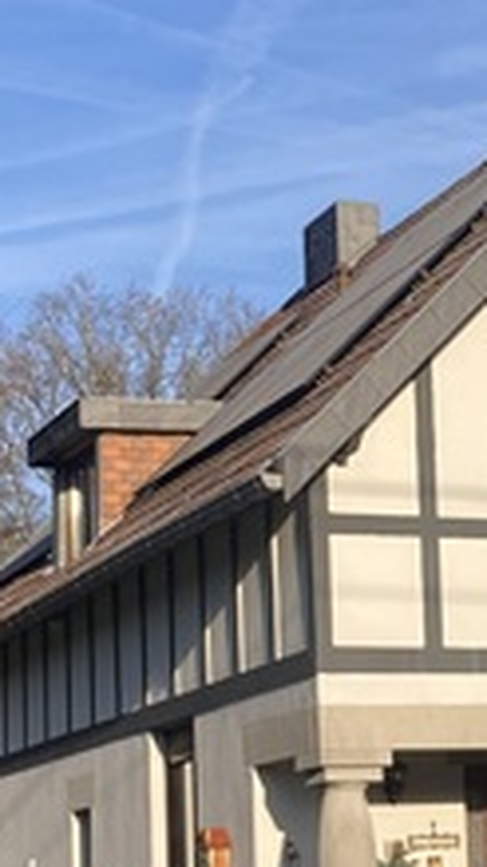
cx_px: 622
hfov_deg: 11.1
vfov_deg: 19.8
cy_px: 669
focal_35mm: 107
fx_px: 2459
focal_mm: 3.99
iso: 20
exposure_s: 1/1389
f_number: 1.8
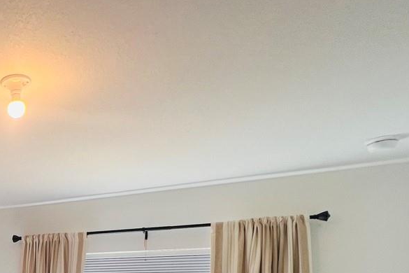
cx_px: -47
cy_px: 323
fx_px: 420
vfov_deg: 30.7
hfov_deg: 41.0
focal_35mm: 37
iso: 64
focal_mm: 1.57
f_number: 1.8
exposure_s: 1/120
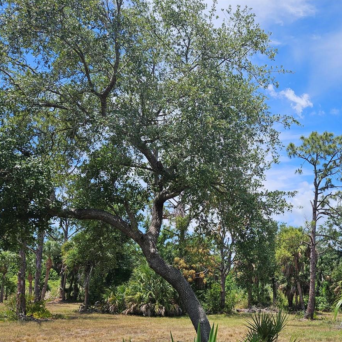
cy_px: 233
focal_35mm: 37
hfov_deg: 43.0
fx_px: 414
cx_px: 272
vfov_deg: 44.2
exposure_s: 1/1728
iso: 25
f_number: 1.8
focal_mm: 5.4
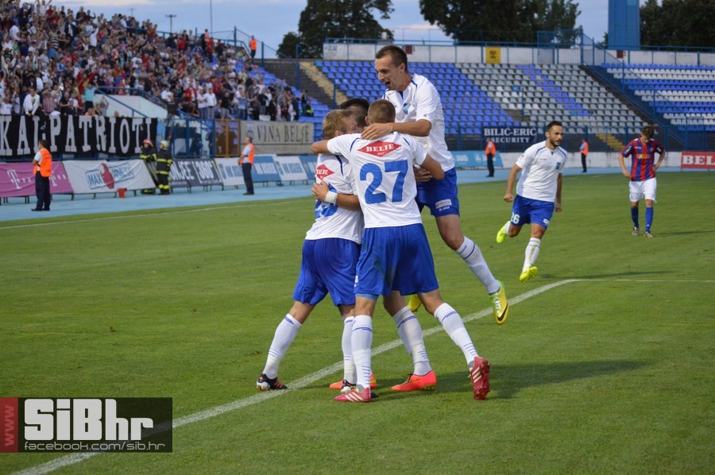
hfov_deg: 20.6
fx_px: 1964
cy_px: 238
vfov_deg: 13.8
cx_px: 358
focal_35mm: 99
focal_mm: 66
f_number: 4.2
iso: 1600
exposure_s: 1/400
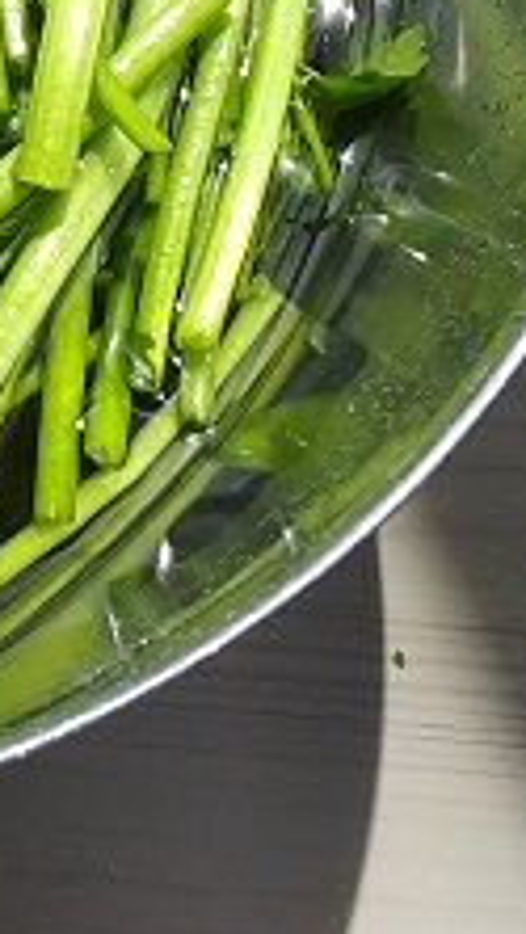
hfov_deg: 9.3
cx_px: -1094
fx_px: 2527
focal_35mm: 102
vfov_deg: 20.0
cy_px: -109
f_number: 1.9
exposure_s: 1/883
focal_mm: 3.6
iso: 40
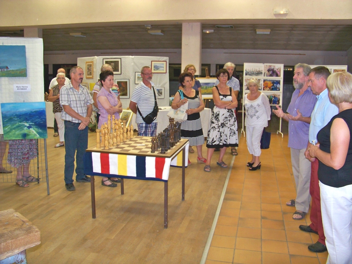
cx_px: 176
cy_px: 132
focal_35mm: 33
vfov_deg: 42.9
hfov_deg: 55.4
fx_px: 336
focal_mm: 5.85
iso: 200
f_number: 2.8
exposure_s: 1/30
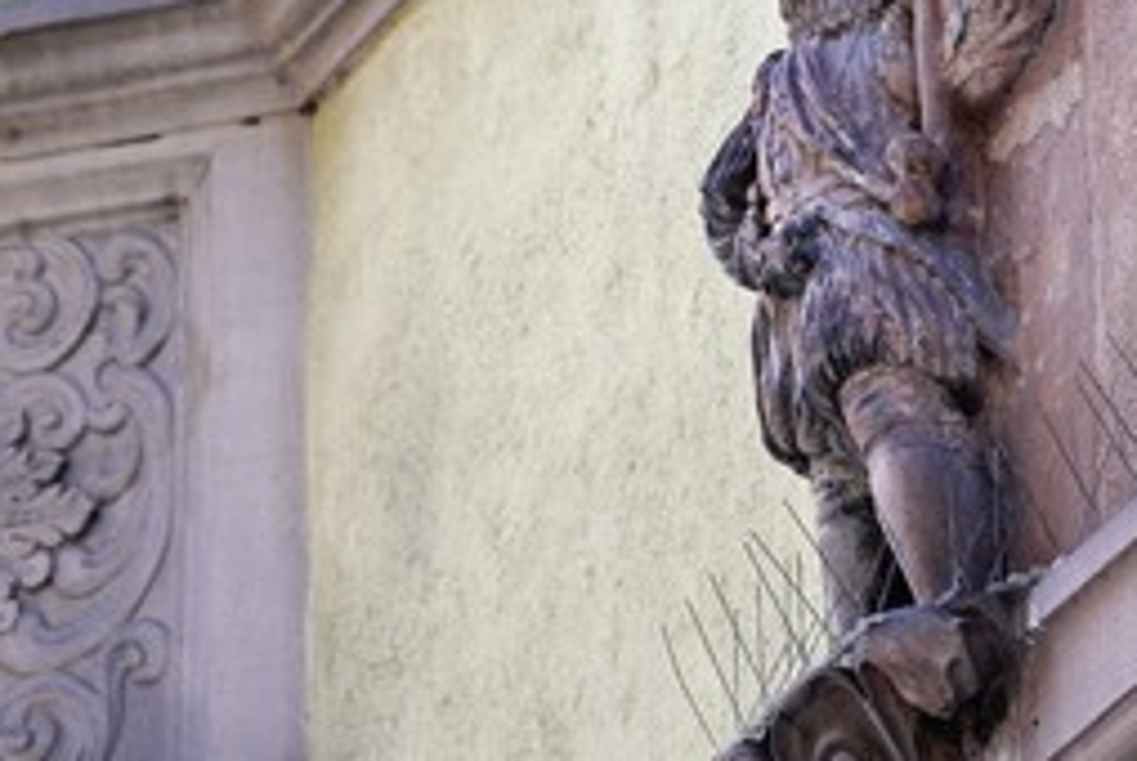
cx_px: 340
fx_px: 9138
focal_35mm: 289
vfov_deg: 4.8
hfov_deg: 7.1
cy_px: 313
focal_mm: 175
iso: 800
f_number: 7.1
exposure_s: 1/250
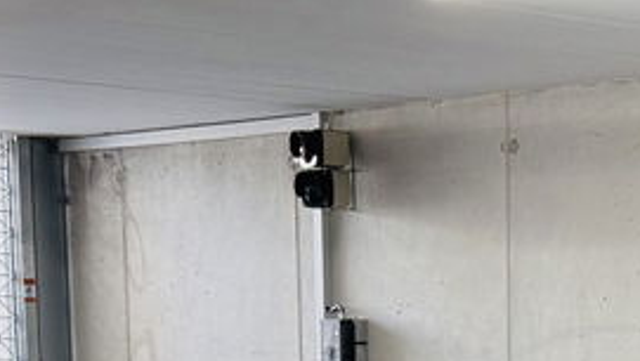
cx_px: 690
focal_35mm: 74
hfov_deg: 26.5
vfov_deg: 15.0
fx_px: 1257
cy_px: 562
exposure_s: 1/100
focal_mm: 6.76
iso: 160
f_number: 1.78
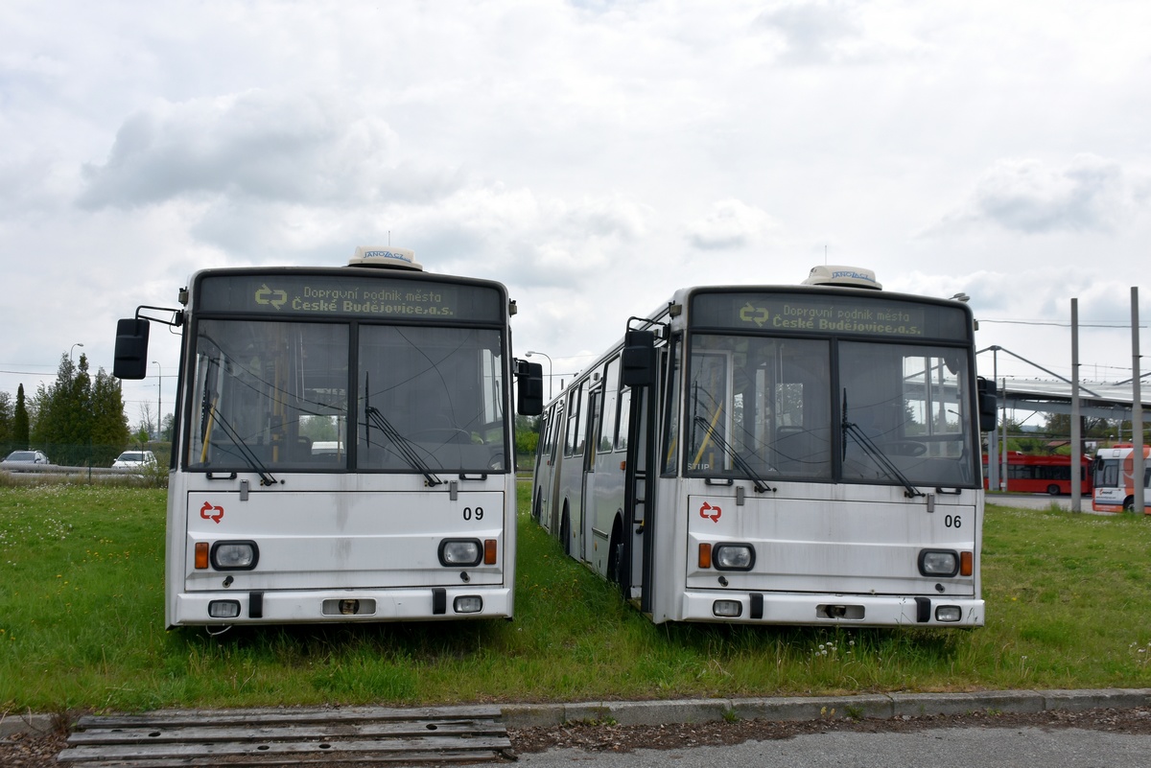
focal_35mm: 34
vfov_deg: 38.4
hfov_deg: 55.1
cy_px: 384
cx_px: 576
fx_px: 1103
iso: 125
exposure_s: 1/320
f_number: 10
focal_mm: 23
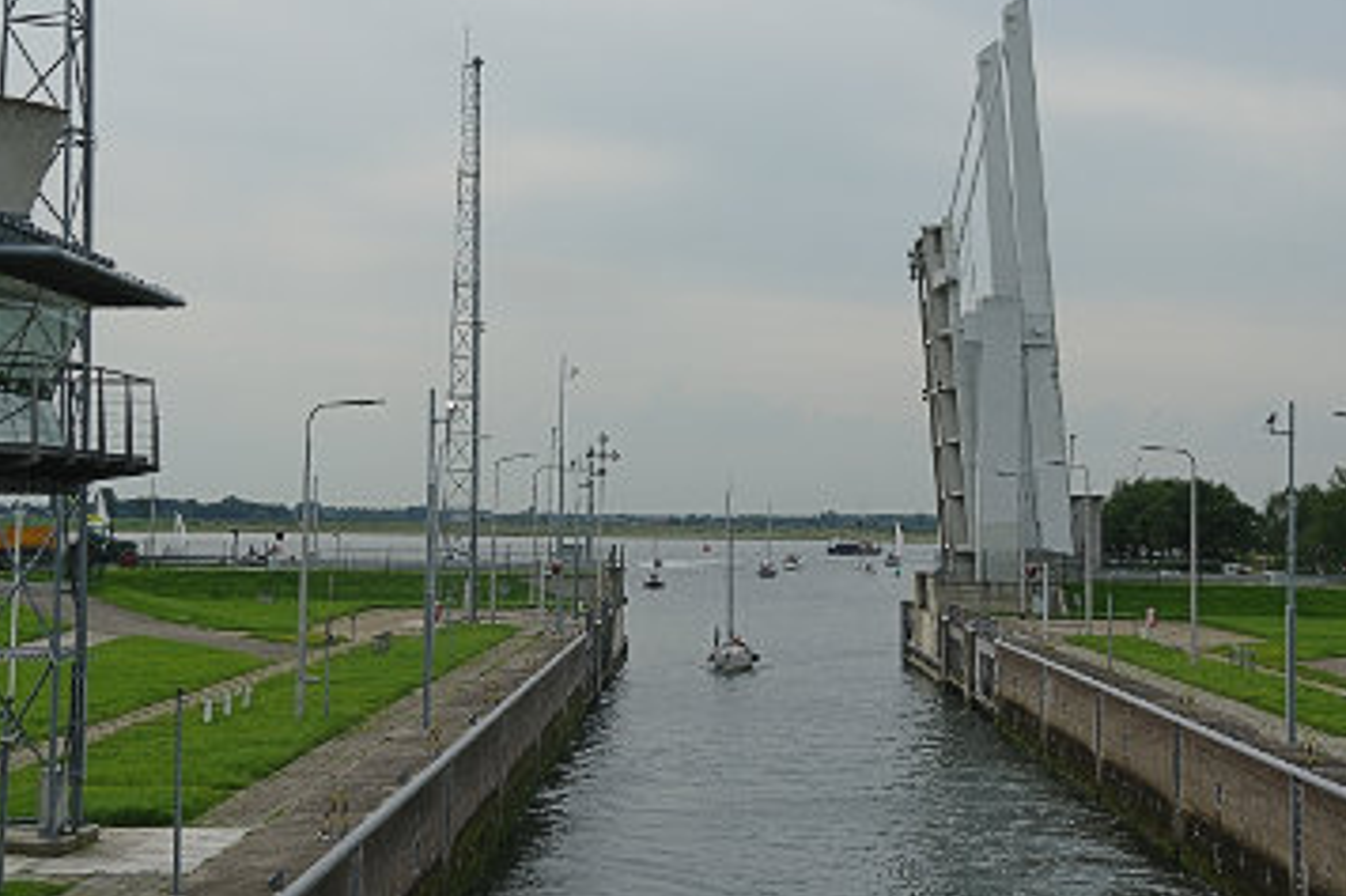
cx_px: 716
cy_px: 378
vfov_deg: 19.4
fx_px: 2616
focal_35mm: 70
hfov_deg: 28.8
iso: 100
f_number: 5.6
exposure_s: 1/500
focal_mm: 37
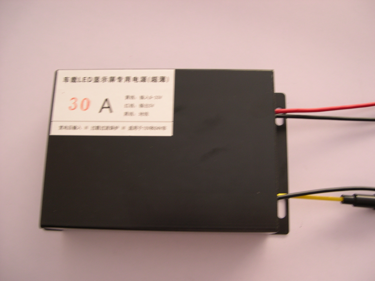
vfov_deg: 37.7
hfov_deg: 49.0
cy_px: 140
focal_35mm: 38
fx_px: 412
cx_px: 188
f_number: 2.8
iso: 100
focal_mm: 8
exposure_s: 1/5.6
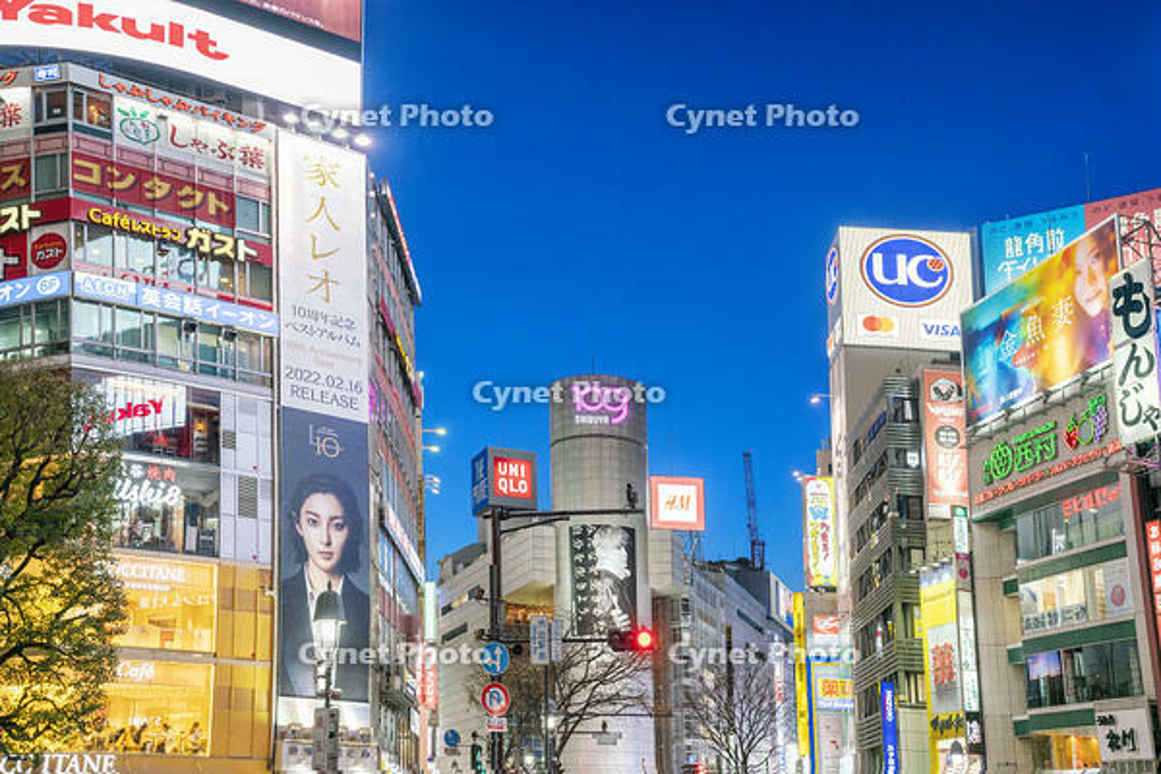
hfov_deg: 54.4
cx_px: 580
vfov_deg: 37.9
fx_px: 1129
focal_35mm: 35
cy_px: 387
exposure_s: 1/45
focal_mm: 35
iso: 800
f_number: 5.6
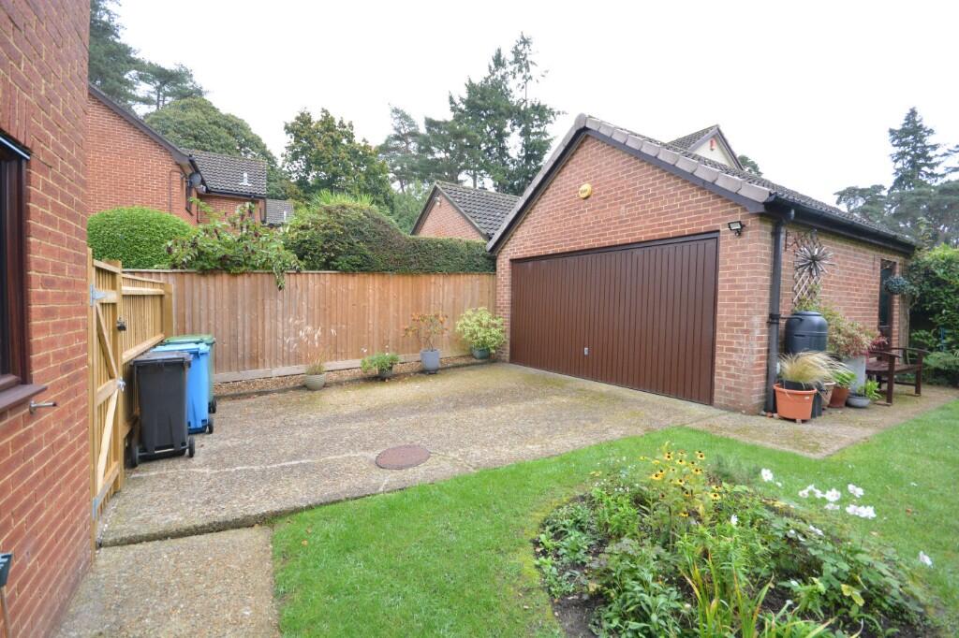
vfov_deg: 77.3
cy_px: 319
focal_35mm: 15
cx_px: 480
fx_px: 399
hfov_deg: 100.4
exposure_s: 1/60
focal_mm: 10
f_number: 8
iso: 400
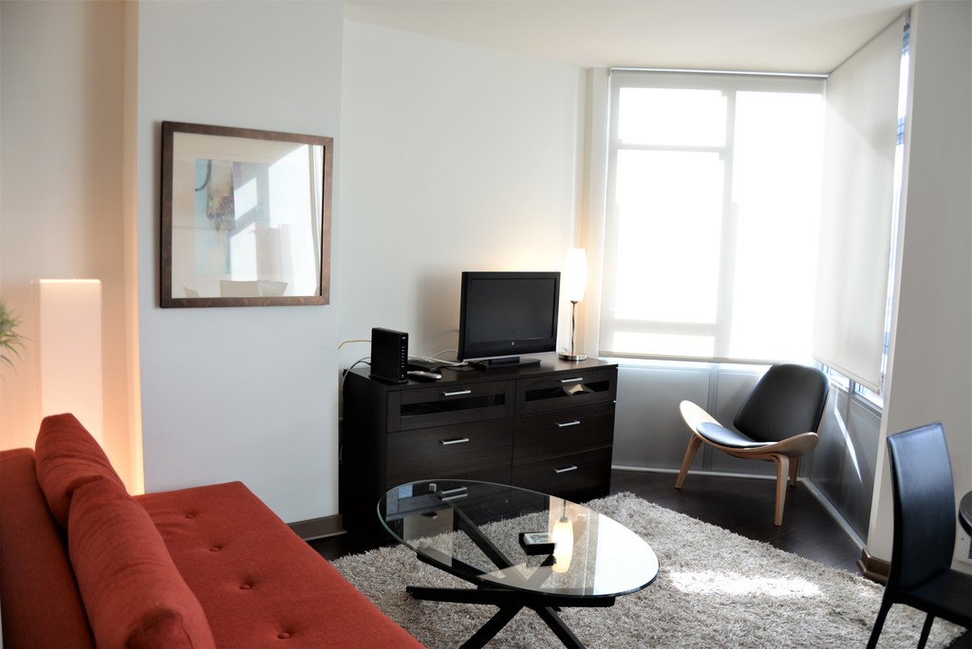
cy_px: 324
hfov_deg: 65.4
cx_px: 486
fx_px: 756
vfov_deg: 46.5
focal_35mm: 28
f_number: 5
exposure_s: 1/100
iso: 500
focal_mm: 28
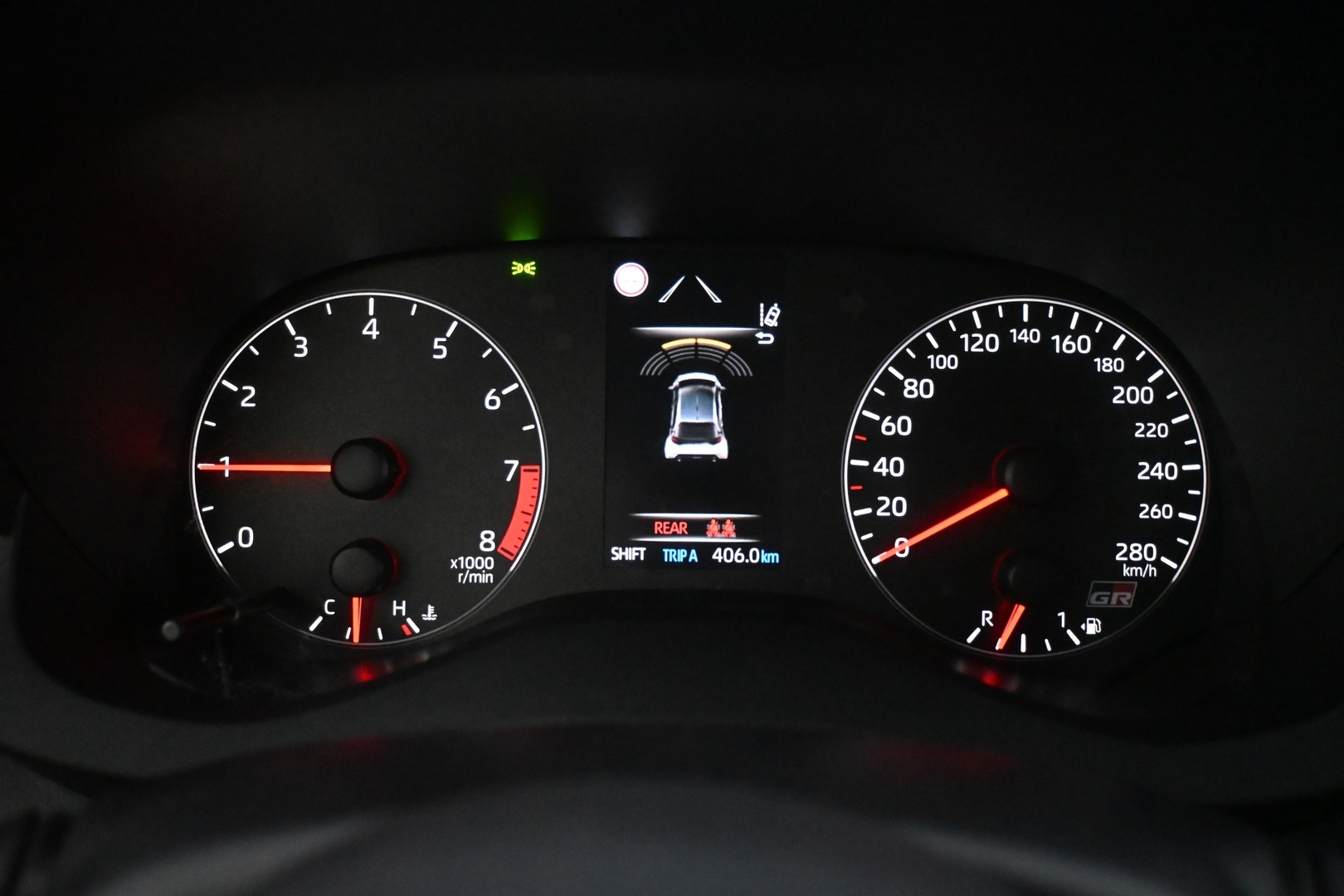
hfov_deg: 61.9
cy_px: 448
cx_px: 672
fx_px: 1120
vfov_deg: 43.6
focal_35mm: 30
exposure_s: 1/60
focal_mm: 20
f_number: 3.8
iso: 8000
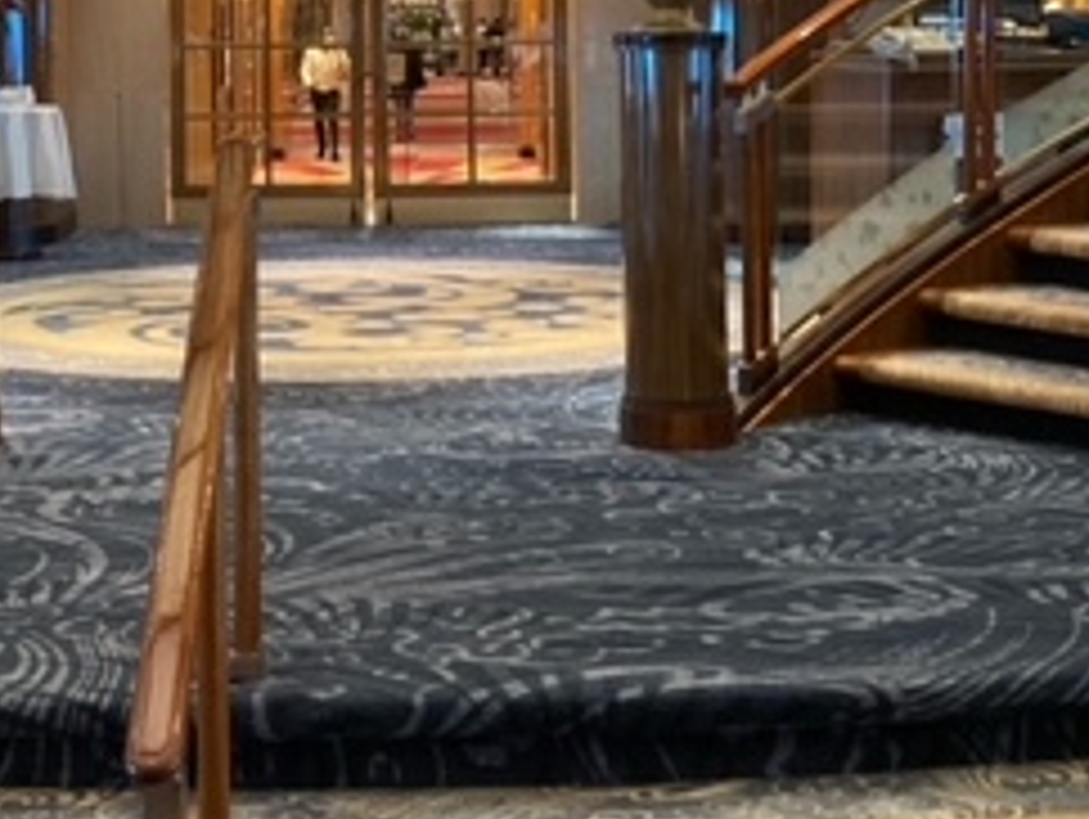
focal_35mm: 74
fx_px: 2330
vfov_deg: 19.7
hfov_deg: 26.1
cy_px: 140
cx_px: 356
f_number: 1.8
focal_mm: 3.99
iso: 400
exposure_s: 1/30
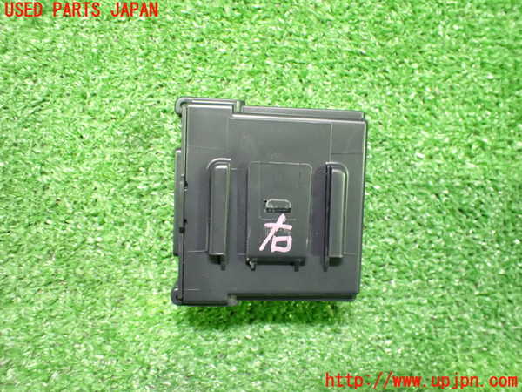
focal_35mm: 30
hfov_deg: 60.0
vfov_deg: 46.8
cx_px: 261
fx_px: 452
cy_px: 196
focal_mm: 5.4
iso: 1250
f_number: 2.3
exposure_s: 1/30
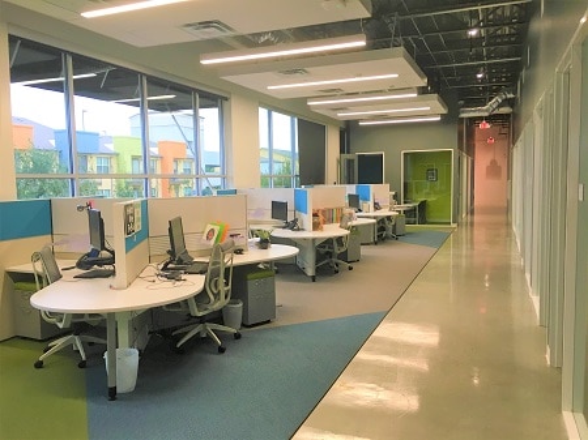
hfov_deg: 61.7
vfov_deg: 48.2
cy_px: 220
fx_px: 492
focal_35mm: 29
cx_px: 294
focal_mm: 4.15
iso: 32
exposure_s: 1/30
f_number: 2.2
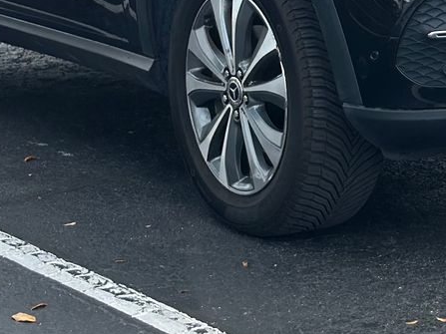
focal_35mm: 172
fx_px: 2215
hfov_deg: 11.4
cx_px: 391
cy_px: -63
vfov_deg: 8.5
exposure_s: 1/1848
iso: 80
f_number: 1.78
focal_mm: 6.86
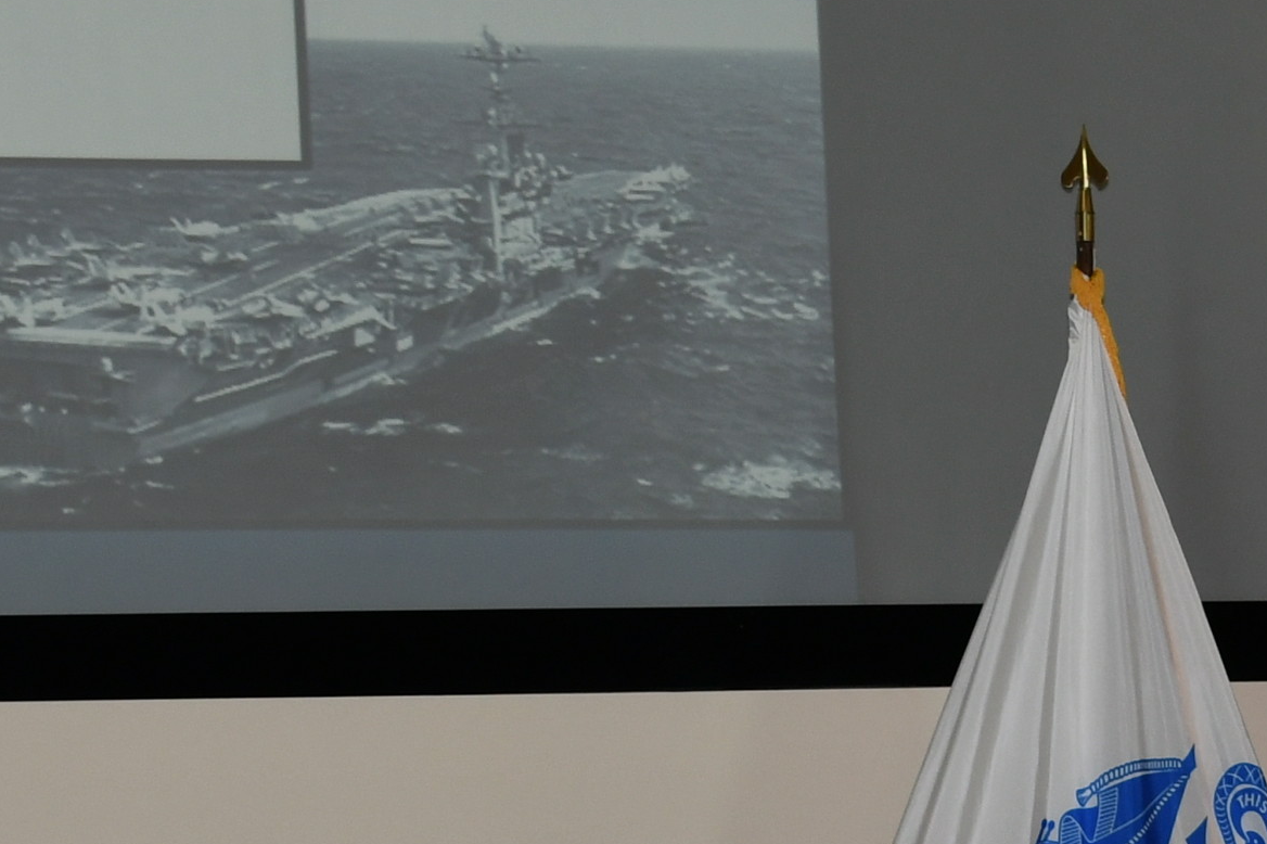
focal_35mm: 208
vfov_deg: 6.5
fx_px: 7318
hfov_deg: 9.9
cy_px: 1142
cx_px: 909
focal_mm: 40
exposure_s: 1/60
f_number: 5.6
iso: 320
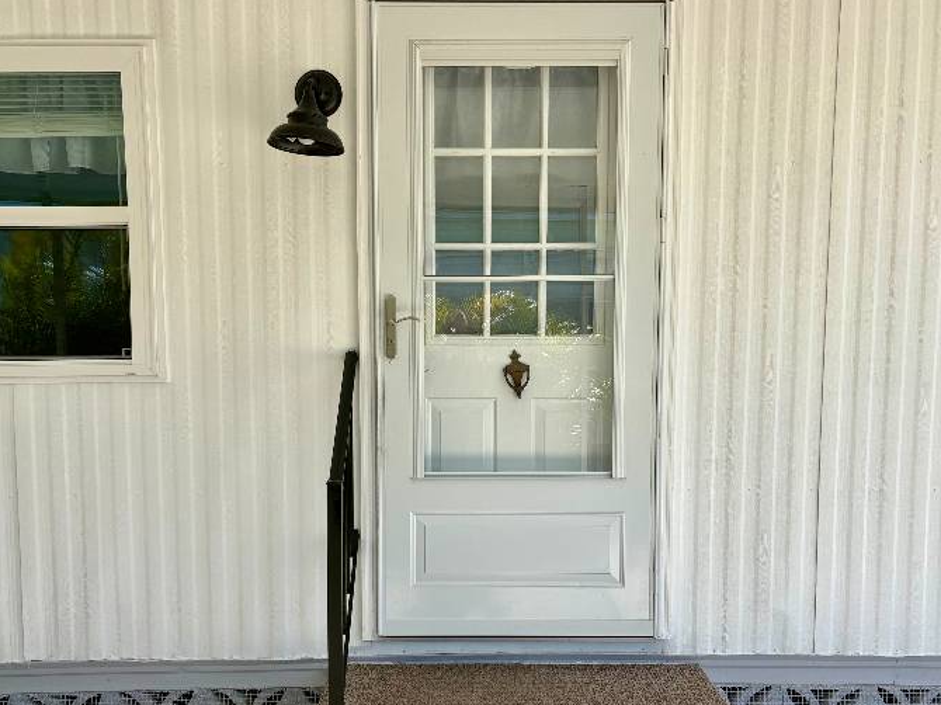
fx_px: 897
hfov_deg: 55.4
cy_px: 419
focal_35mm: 33
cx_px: 459
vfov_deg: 42.7
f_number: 1.6
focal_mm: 5.96
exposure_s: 1/1420
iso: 50
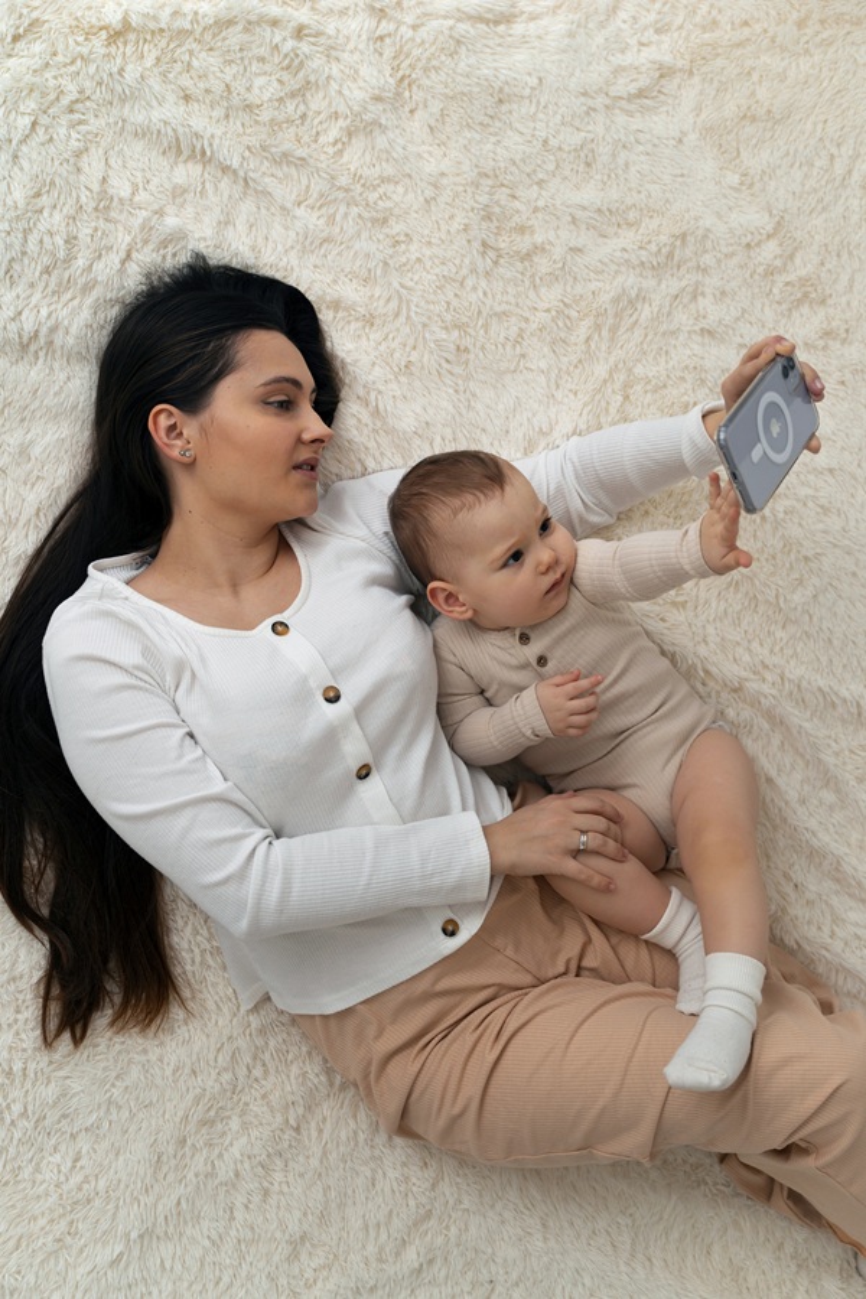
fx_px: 1407
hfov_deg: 34.2
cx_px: 433
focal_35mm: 39
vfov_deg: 49.6
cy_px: 650
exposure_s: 1/200
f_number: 2.8
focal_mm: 39
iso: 500
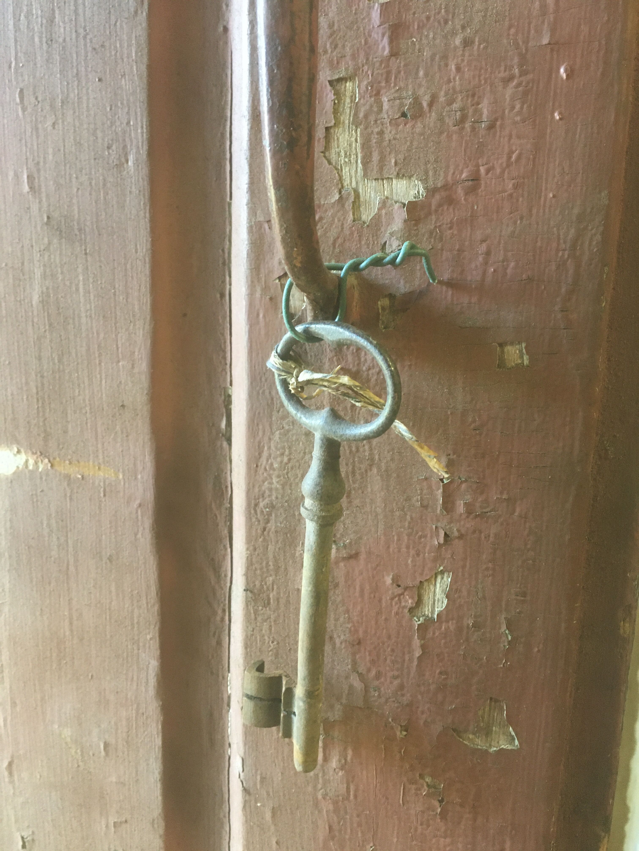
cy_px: 426
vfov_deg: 61.7
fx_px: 714
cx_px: 320
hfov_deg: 48.2
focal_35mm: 29
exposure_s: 1/17
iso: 200
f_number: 2.2
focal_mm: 4.15
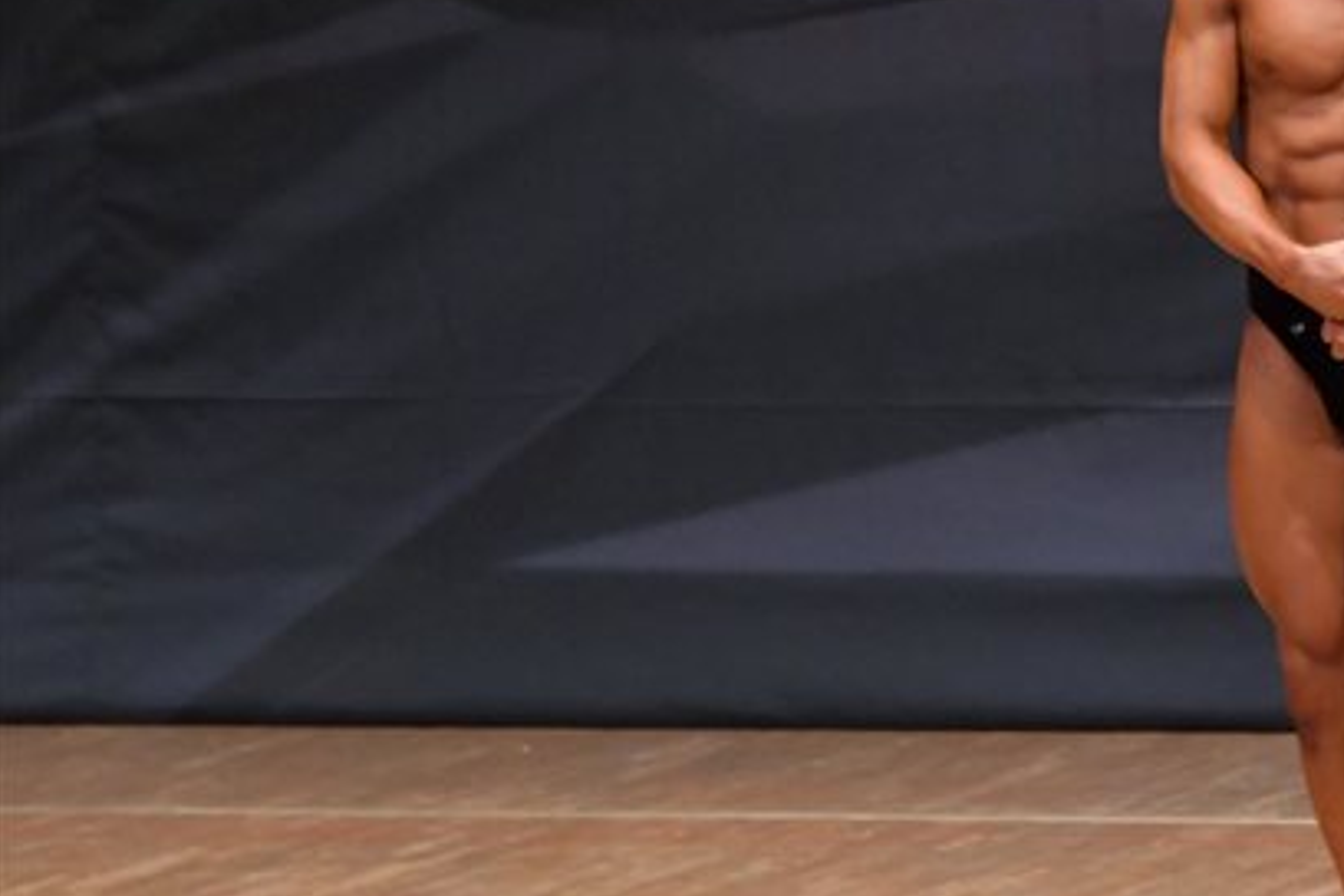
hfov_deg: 3.8
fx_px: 20196
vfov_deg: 2.5
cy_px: 379
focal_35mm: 541
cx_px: 1273
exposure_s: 1/400
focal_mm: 190
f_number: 5.6
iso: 6400
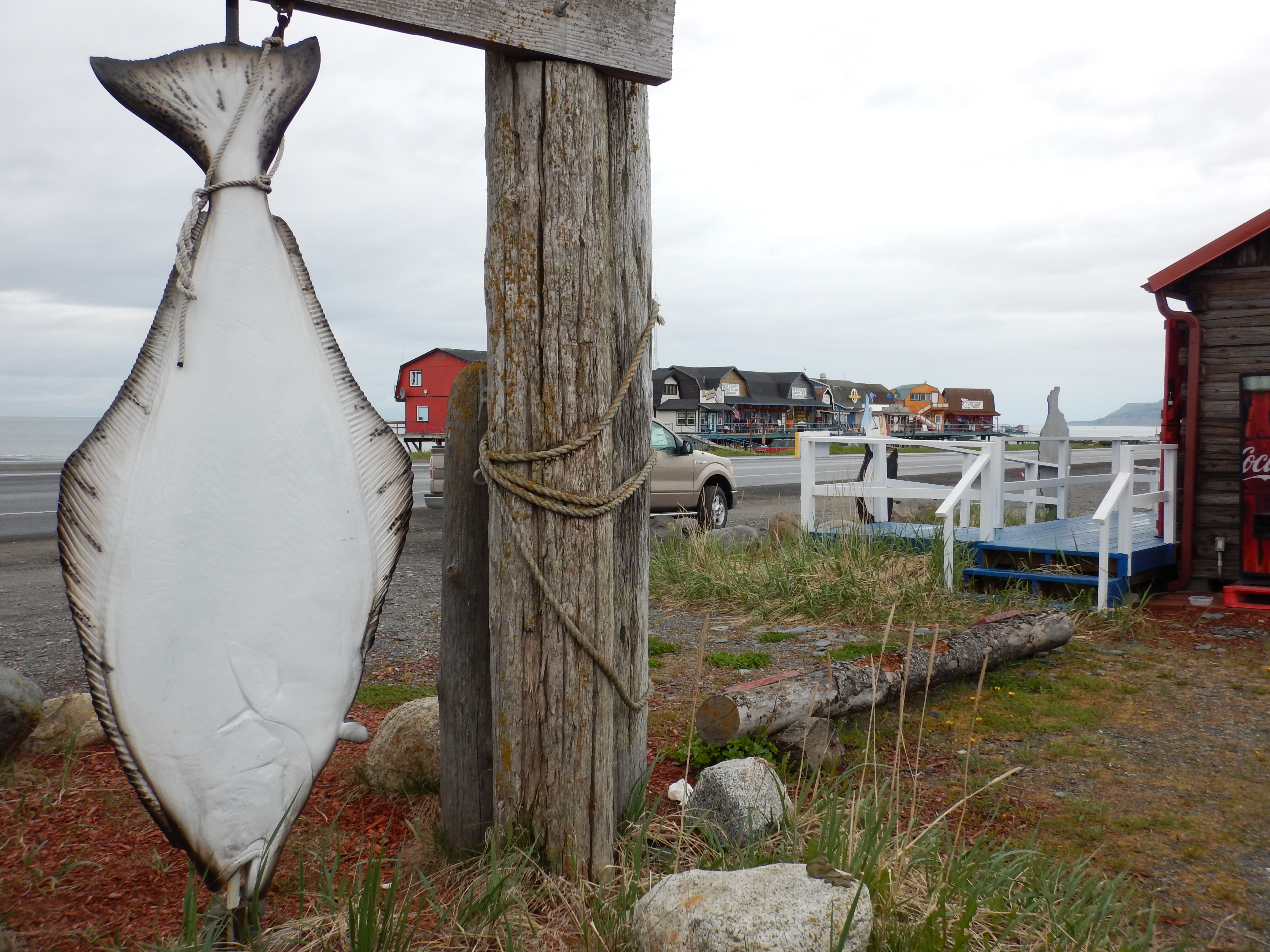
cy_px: 476
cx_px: 635
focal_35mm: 34
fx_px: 1247
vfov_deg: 41.8
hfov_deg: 54.0
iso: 125
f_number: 4.2
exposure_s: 1/500
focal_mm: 6.1
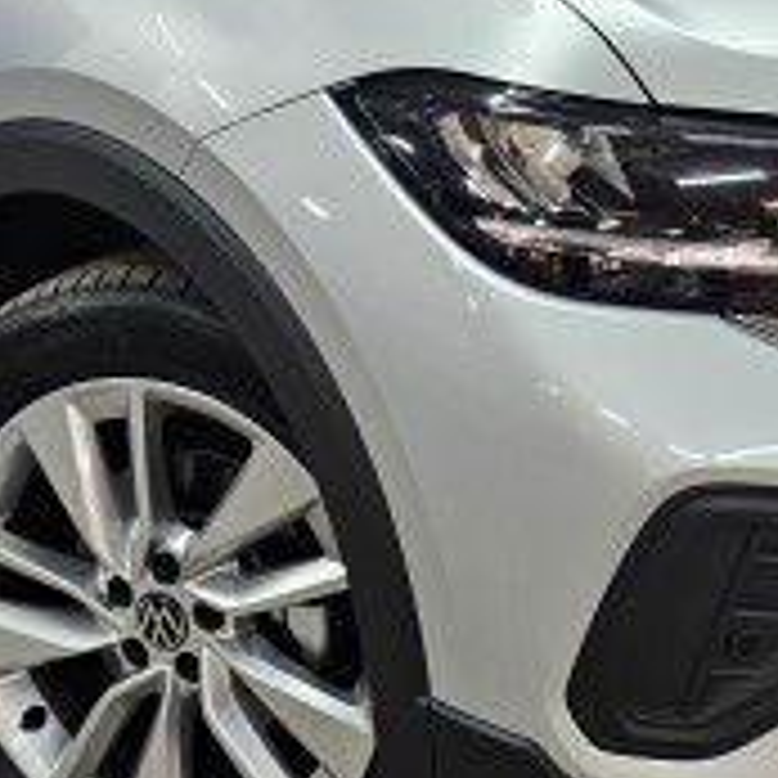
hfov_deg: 22.8
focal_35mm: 76
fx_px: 1933
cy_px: 27
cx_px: 369
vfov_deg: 22.0
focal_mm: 6.3
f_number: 1.7
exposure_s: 1/100
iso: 320
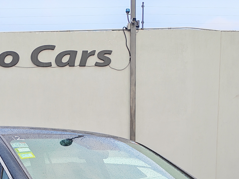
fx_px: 442
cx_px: 114
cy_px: 237
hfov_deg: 30.3
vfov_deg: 20.8
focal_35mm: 64
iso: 50
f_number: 1.9
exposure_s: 1/100
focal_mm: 6.12
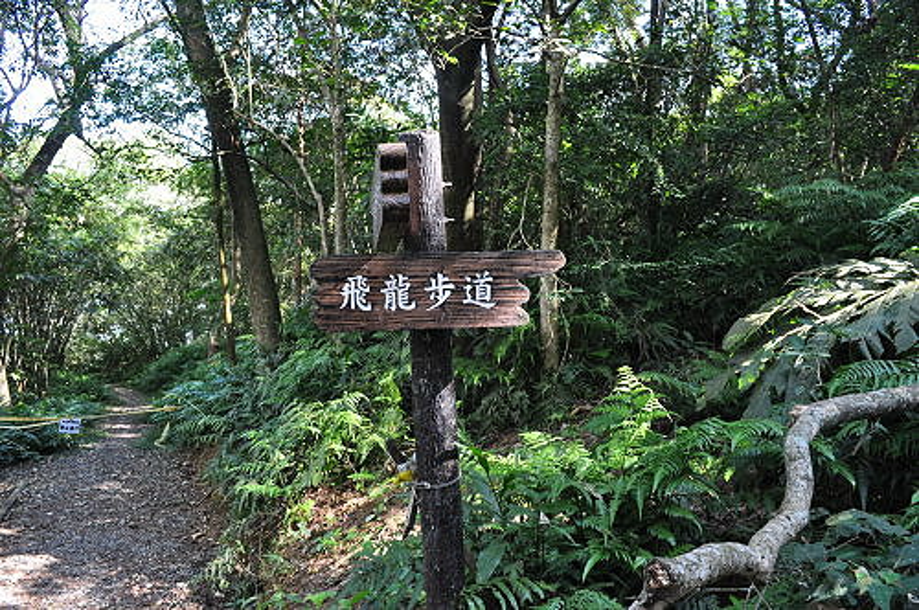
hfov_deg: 67.4
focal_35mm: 27
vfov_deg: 47.8
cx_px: 460
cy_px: 305
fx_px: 688
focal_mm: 18
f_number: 7.1
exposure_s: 1/40
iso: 400
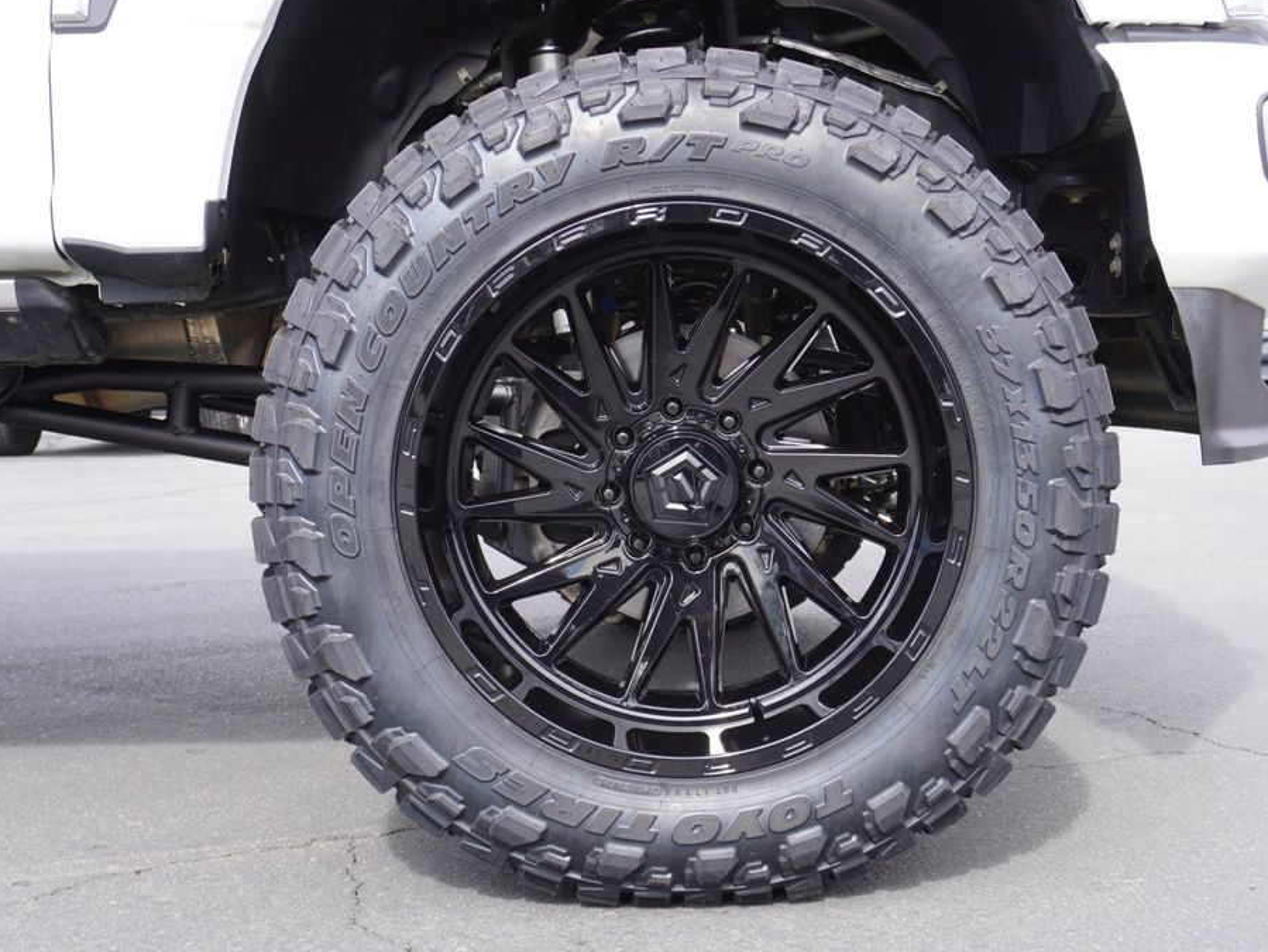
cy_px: 475
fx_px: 1686
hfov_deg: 41.2
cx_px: 671
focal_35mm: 46
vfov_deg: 31.5
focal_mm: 28
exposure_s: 1/100
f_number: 7.1
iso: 100
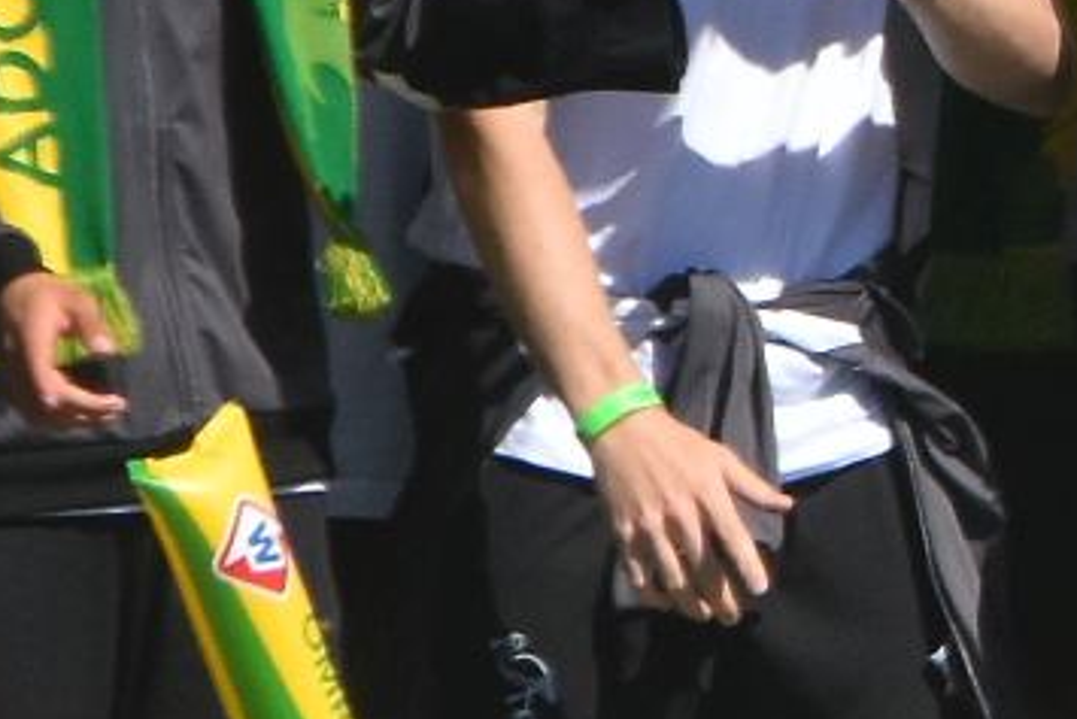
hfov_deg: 1.9
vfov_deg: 1.3
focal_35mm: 1096
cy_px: -237
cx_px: 1757
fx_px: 32792
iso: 500
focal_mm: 135
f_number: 9
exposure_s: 1/1600
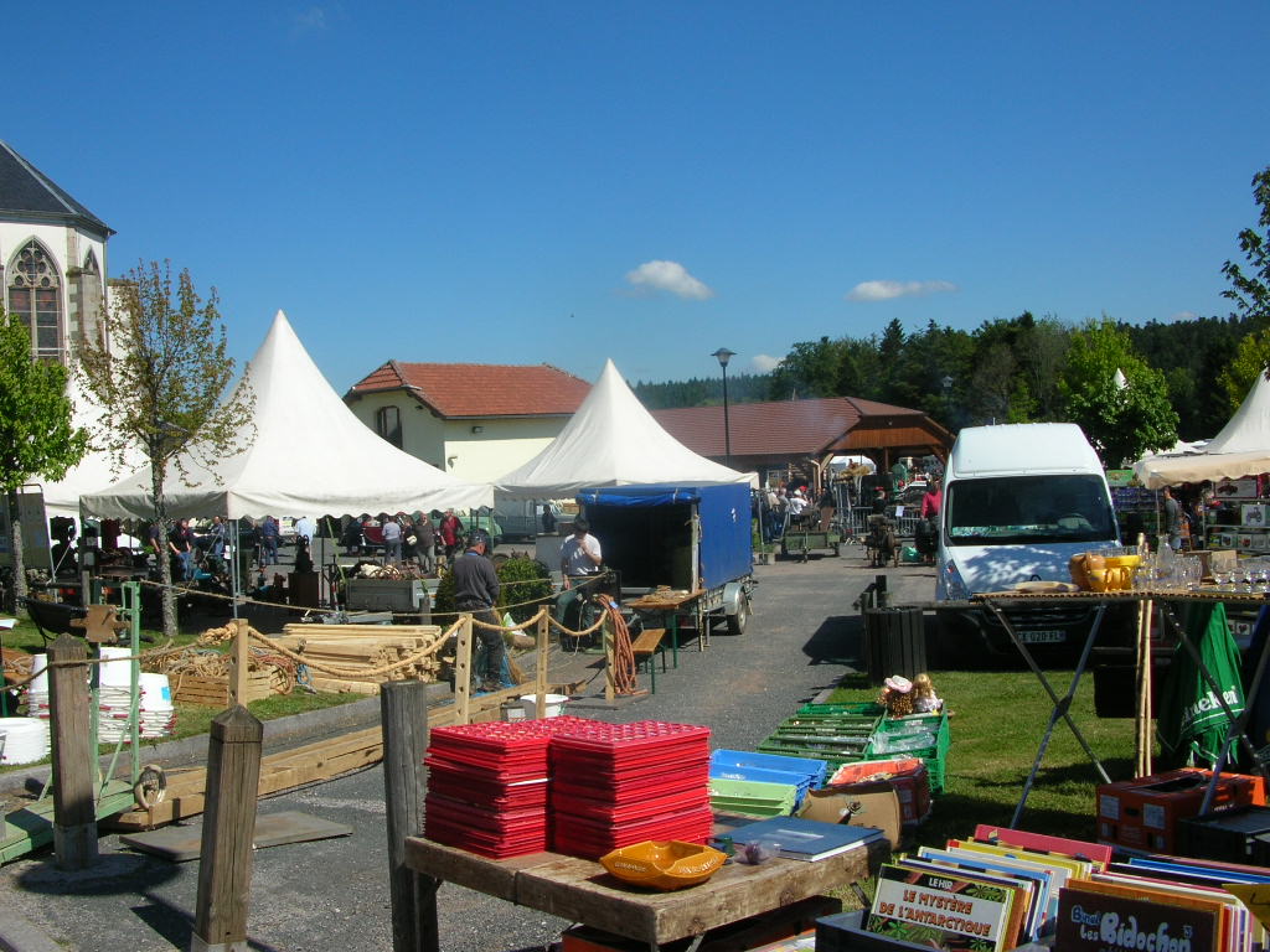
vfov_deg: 40.7
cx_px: 635
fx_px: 1284
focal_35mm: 35
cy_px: 476
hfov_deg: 52.6
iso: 50
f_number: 5.6
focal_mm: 5.8
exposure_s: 1/465
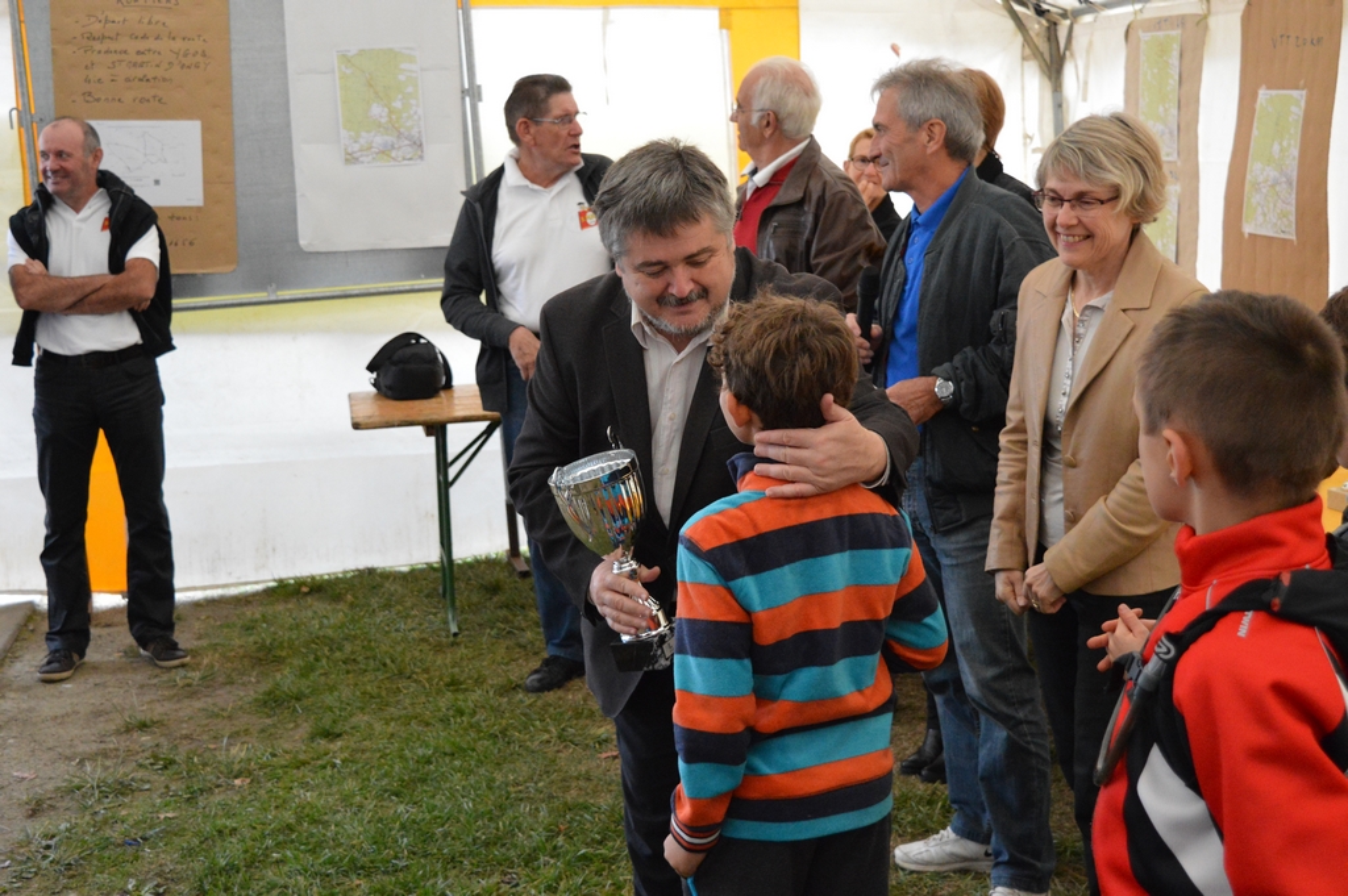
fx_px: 1908
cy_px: 448
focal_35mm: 51
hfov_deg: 38.9
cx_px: 674
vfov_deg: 26.4
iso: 3200
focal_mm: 34
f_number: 4.5
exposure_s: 1/400
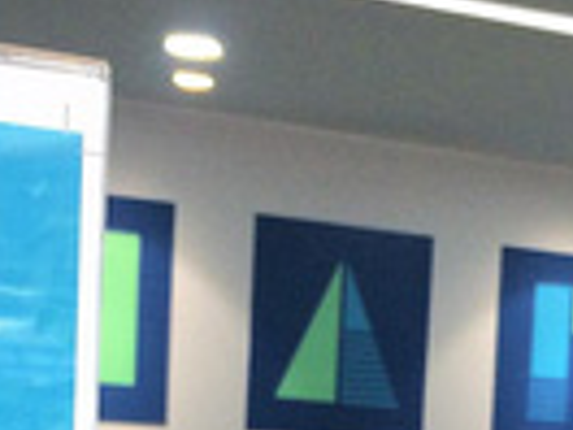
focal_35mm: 145
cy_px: 827
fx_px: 2400
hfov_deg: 13.6
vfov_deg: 9.6
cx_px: 408
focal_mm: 4.15
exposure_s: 1/100
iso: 50
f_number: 2.2
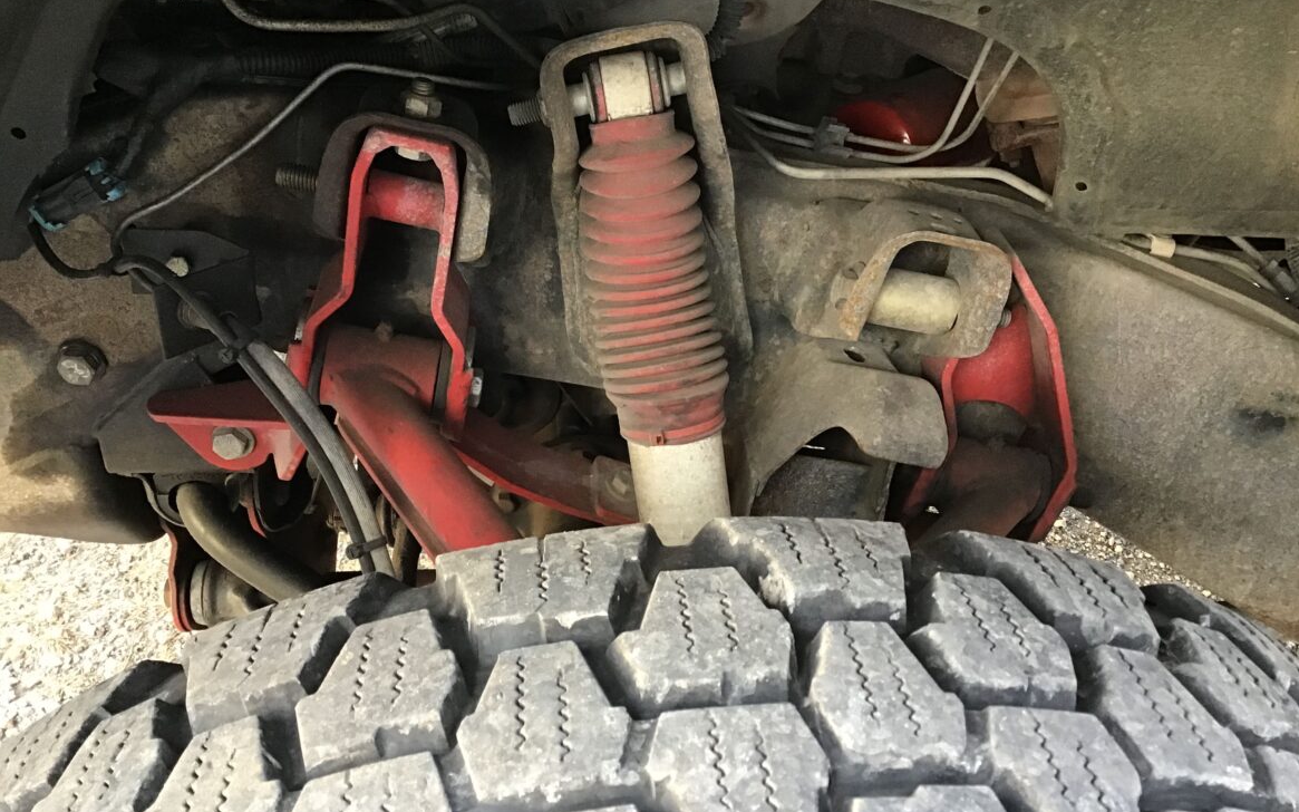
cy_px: 443
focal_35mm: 33
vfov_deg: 38.3
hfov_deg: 58.1
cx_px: 651
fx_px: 1168
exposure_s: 1/30
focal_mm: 3.3
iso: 125
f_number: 2.4
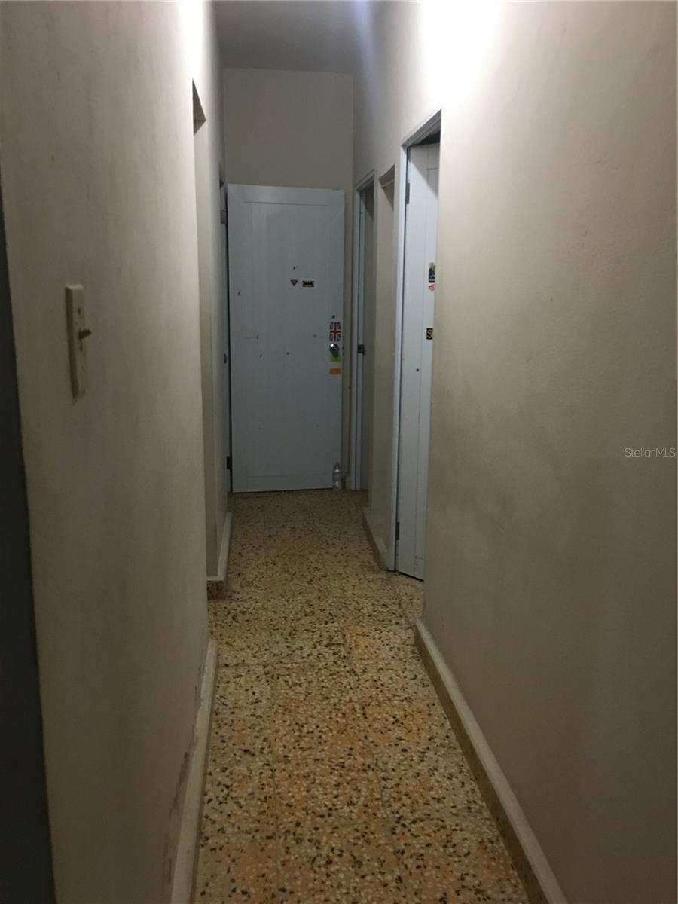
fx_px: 757
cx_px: 339
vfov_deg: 61.7
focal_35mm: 29
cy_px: 452
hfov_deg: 48.2
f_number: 2.2
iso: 100
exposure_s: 1/15
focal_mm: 4.15
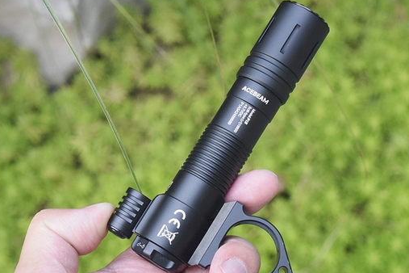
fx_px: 1109
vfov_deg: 14.0
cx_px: 211
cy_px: 138
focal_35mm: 98
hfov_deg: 20.9
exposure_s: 1/320
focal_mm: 55
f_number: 9
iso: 3200
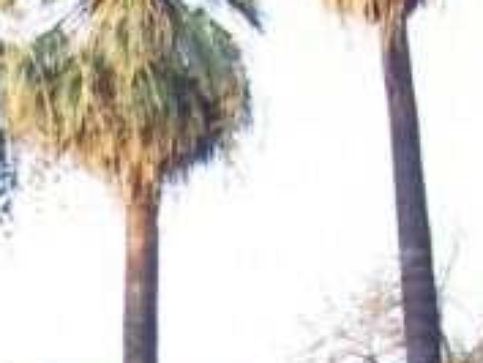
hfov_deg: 12.9
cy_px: 575
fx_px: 2094
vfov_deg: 9.6
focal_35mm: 150
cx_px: -83
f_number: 2.8
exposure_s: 1/60
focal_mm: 8
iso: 50
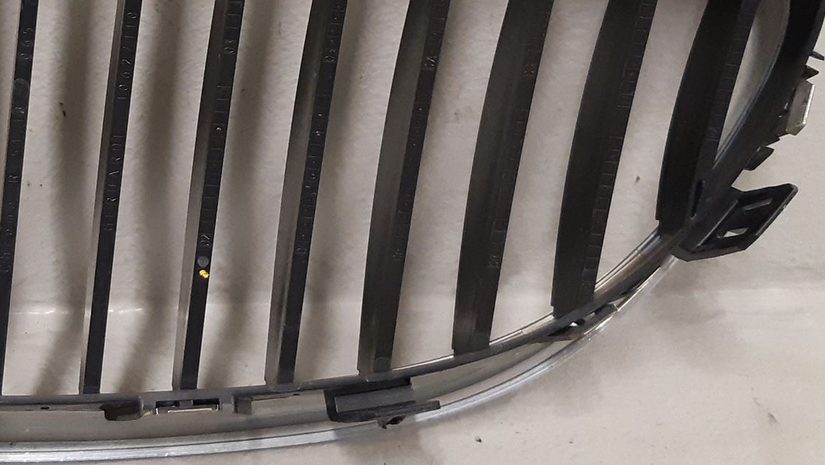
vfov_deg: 23.0
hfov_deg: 39.3
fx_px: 1116
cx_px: 188
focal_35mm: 51
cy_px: 54
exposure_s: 1/50
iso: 320
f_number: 1.7
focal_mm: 3.93
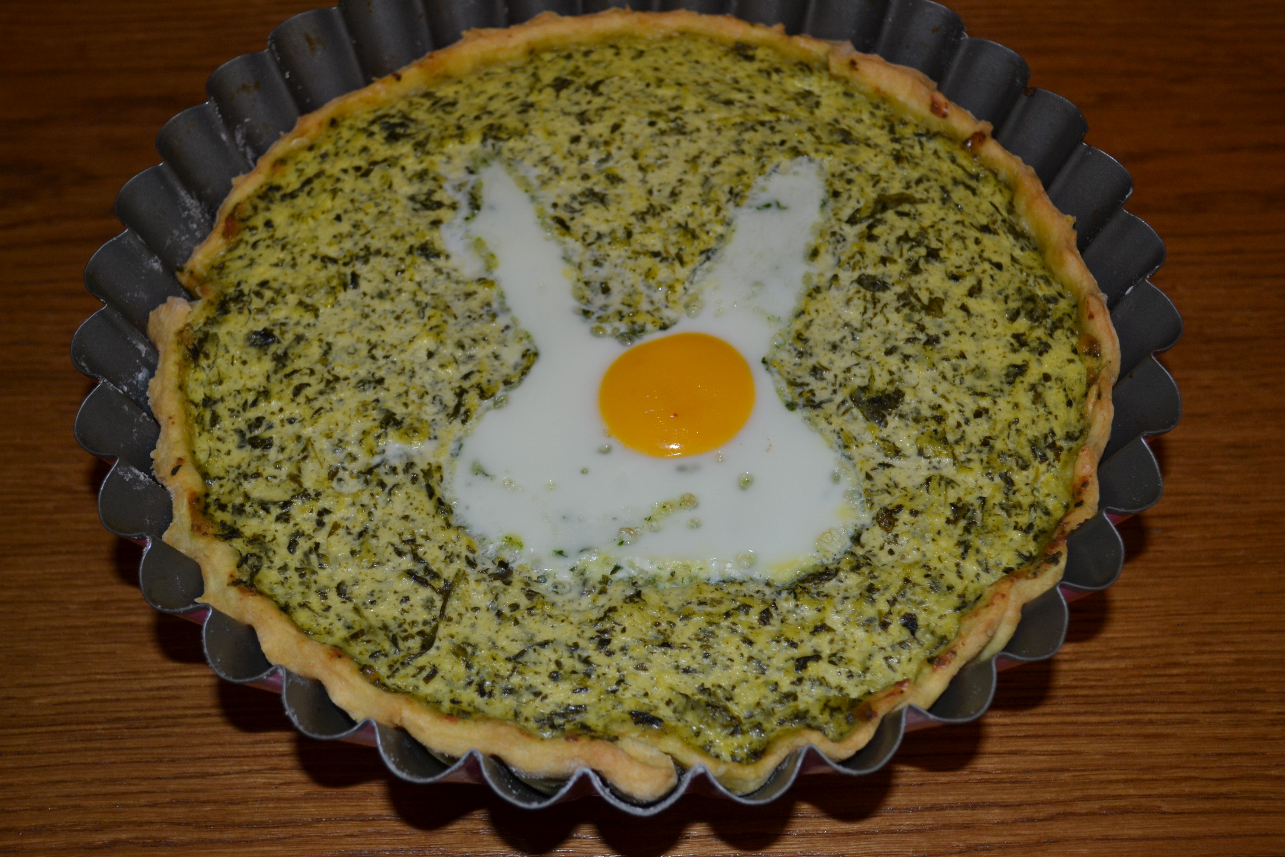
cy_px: 428
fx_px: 1874
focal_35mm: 52
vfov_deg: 25.8
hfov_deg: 37.9
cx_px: 642
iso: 560
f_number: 5
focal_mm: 35
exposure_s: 1/60
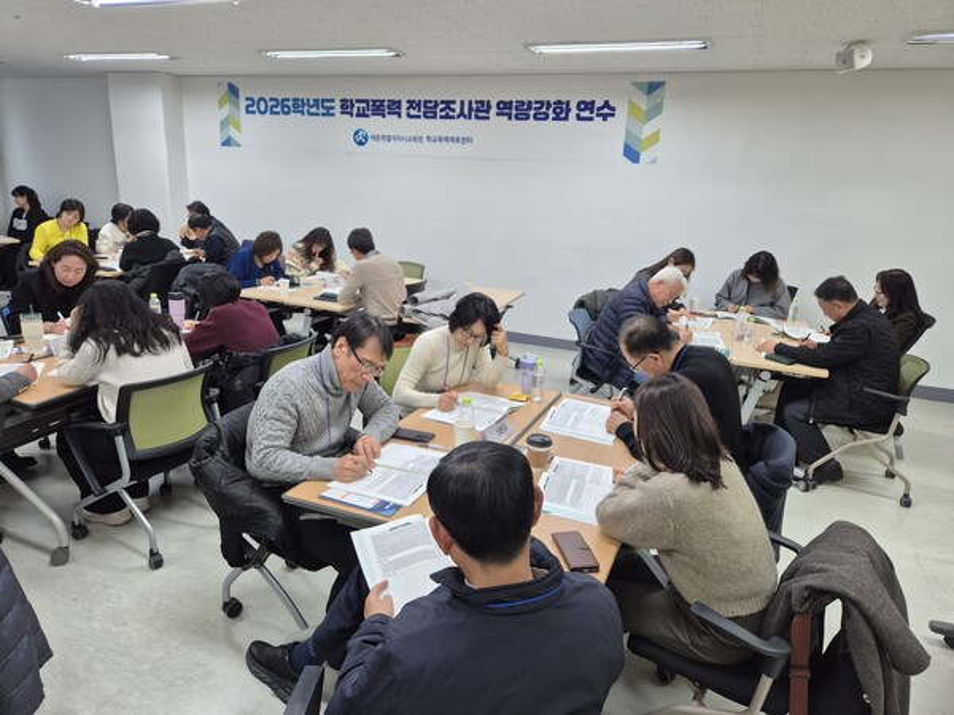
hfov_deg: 73.9
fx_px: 634
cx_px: 477
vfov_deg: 58.9
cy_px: 358
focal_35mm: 23
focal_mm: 5.4
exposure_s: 1/60
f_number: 1.8
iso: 64
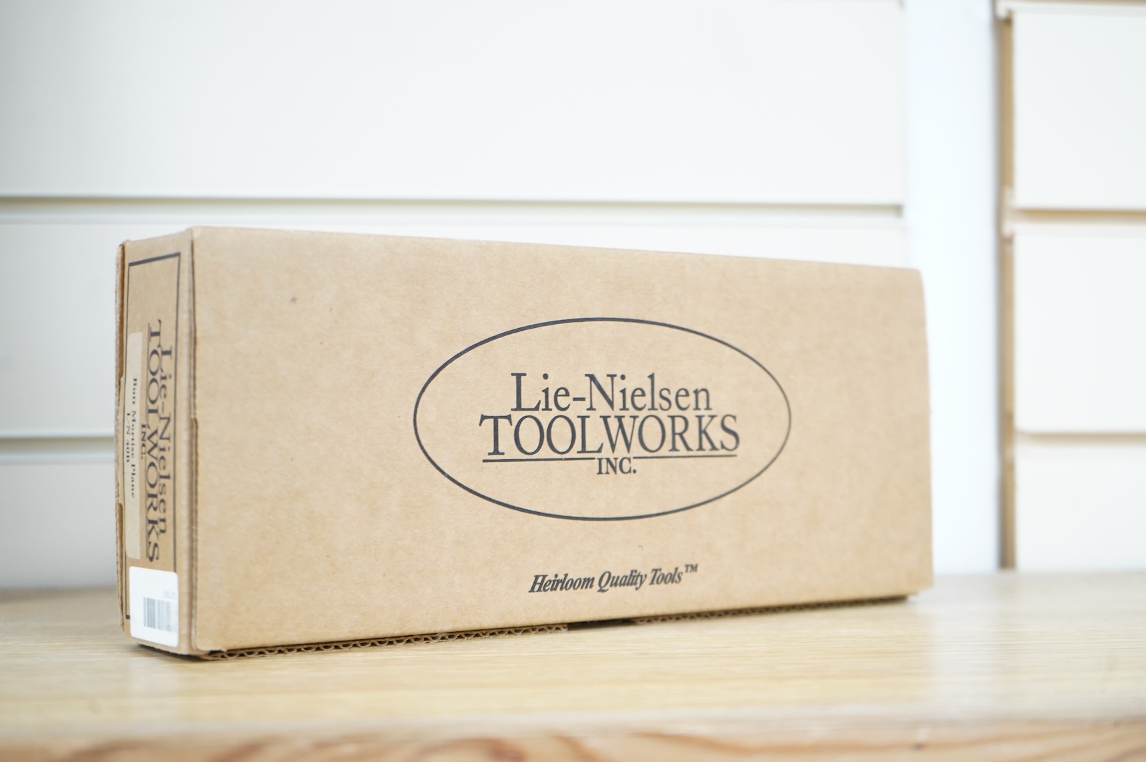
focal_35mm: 53
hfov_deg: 37.5
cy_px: 381
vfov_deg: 25.5
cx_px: 573
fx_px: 1686
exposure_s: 1/80
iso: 2500
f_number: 5
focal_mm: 53
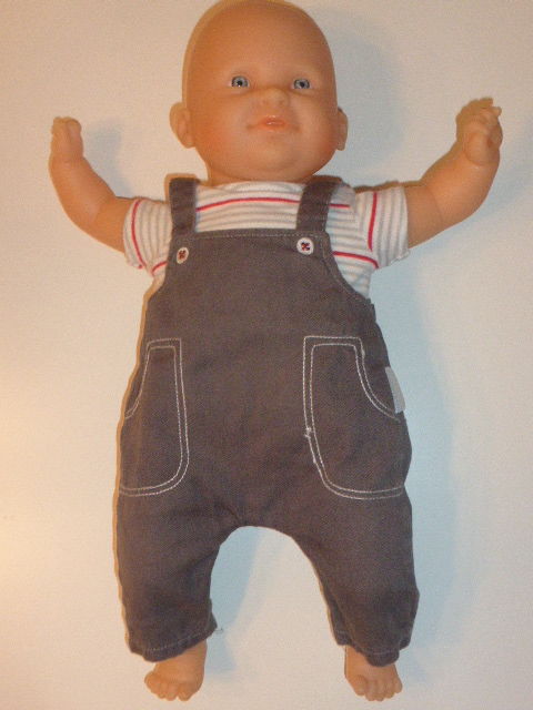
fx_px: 883
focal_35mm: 43
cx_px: 266
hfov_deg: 33.6
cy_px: 355
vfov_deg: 43.9
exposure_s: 1/60
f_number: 3.9
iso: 500
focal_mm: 7.4
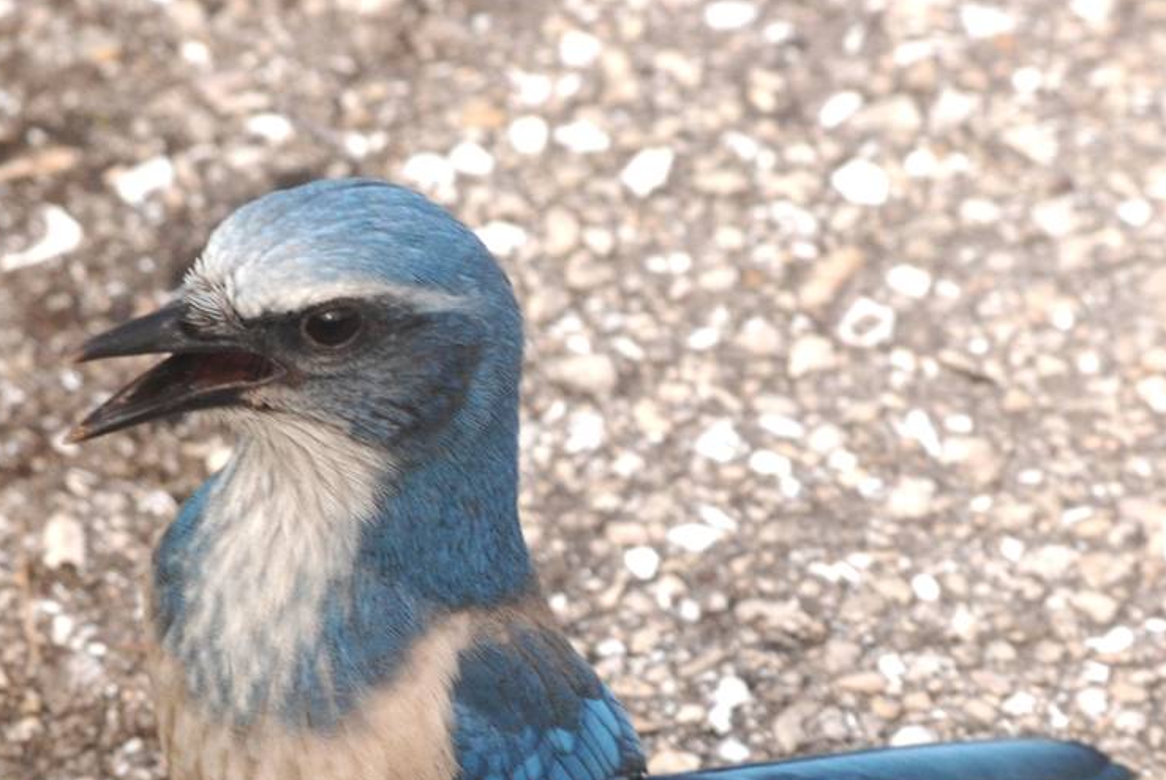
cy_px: 737
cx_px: 463
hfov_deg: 4.2
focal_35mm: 488
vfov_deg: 2.8
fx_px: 15824
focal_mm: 150
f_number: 10
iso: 400
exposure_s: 1/160
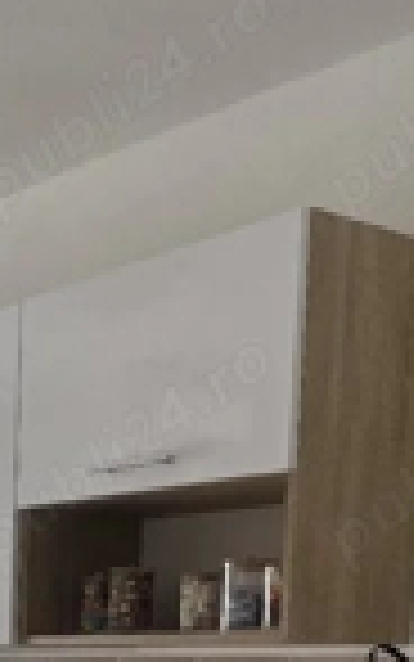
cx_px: -135
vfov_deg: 24.2
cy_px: 856
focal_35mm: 75
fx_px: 1353
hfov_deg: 16.4
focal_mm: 5.1
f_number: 1.6
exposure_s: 1/122
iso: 80
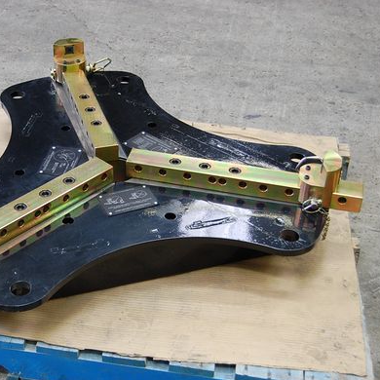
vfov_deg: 28.3
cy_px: 193
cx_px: 109
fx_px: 753
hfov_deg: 28.0
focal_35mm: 61
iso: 400
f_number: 4.5
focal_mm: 31
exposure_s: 1/40
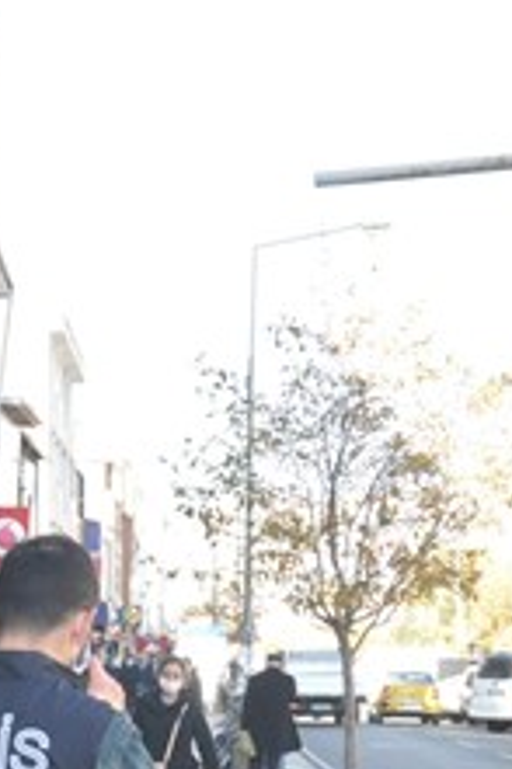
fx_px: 1976
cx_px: -373
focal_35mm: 92
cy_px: 689
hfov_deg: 13.4
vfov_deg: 21.6
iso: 1250
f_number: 8
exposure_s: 1/250
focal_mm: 21
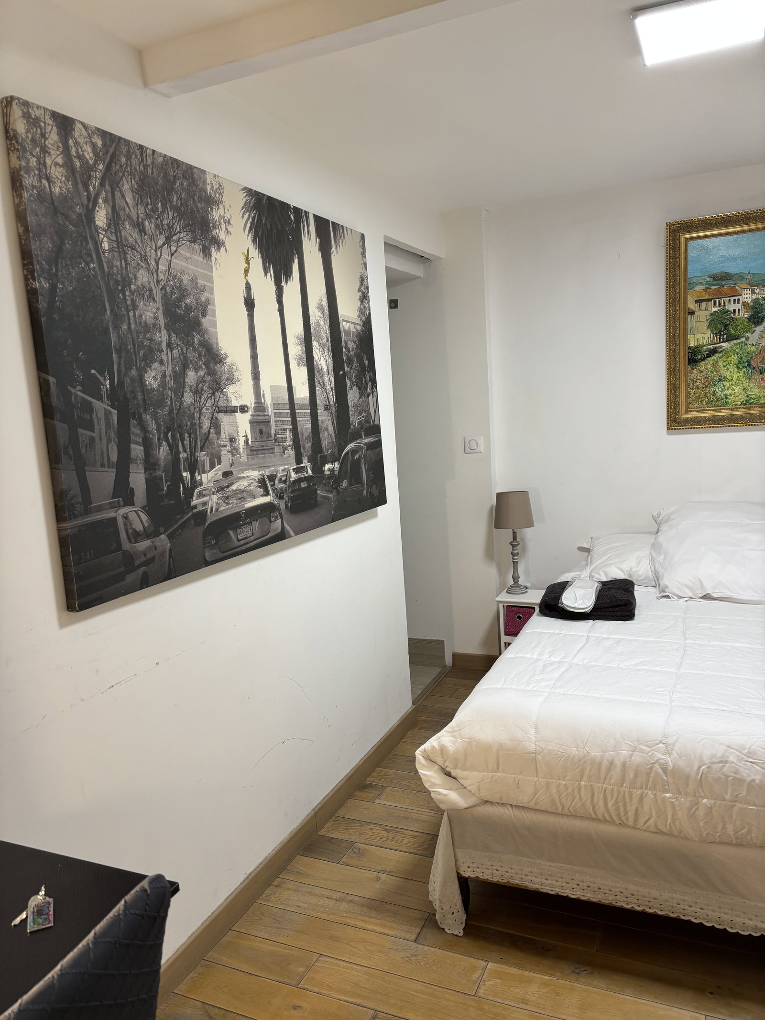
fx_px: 766
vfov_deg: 67.3
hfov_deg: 53.1
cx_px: 382
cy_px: 510
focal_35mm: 26
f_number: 1.6
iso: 100
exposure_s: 1/50
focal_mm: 5.96
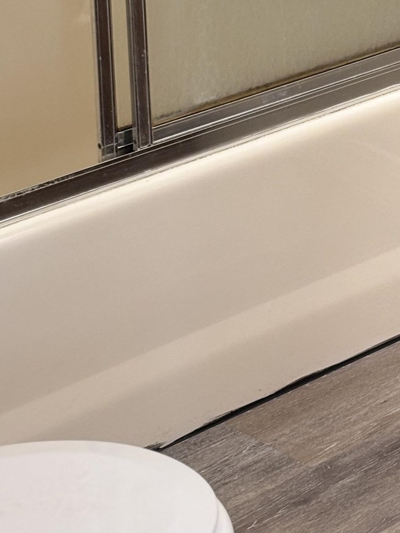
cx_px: 399
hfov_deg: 10.8
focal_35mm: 136
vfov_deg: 14.3
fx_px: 2095
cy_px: 28
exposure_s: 1/40
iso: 125
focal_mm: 5.96
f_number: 1.6
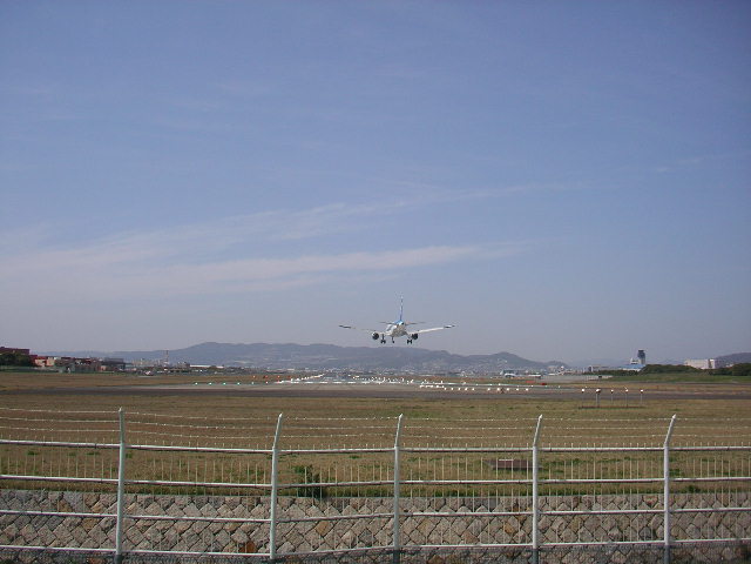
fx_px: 803
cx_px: 376
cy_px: 282
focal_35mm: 37
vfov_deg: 38.7
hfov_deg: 50.1
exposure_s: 1/800
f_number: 6.9
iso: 50
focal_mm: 5.7
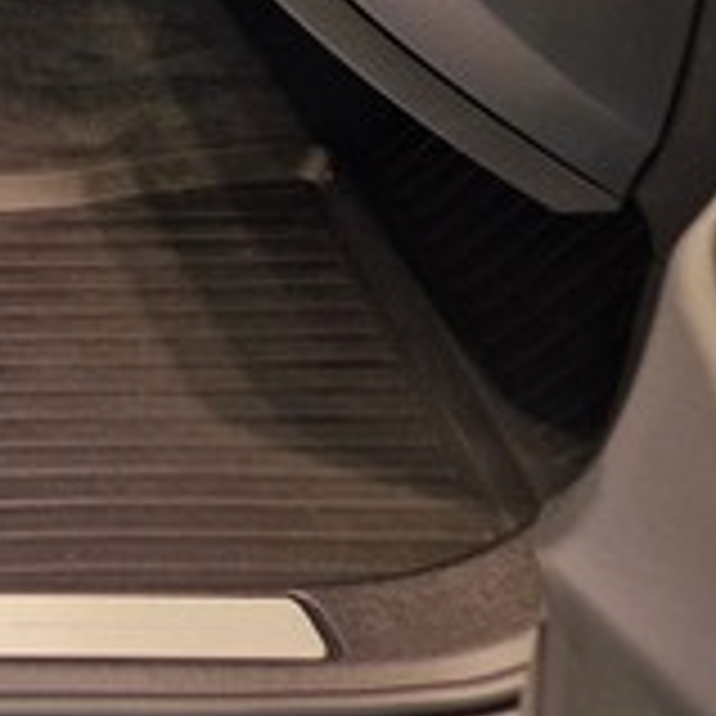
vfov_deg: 19.2
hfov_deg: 17.7
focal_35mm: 82
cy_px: -275
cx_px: -504
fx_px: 1919
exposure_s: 1/100
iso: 125
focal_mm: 5.4
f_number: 1.8
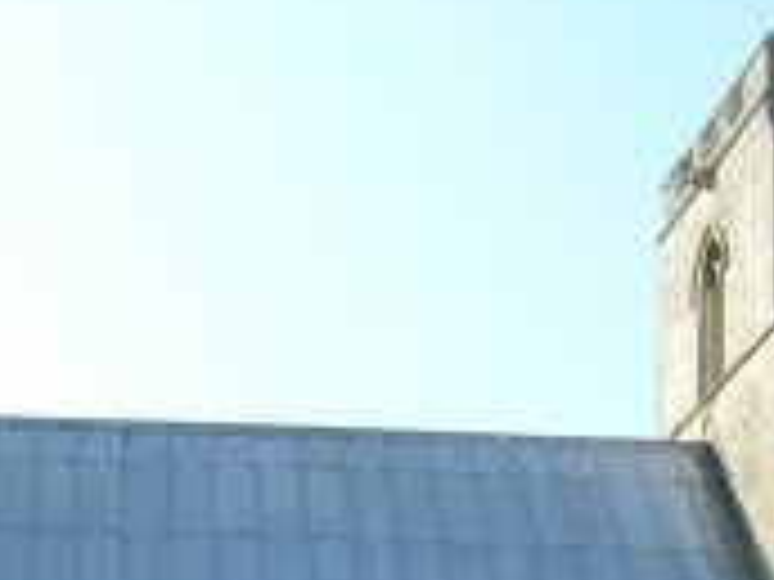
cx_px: 526
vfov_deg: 18.2
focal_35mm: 79
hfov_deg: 24.6
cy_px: 571
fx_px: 1766
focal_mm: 5.7
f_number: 4.9
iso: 50
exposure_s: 1/198
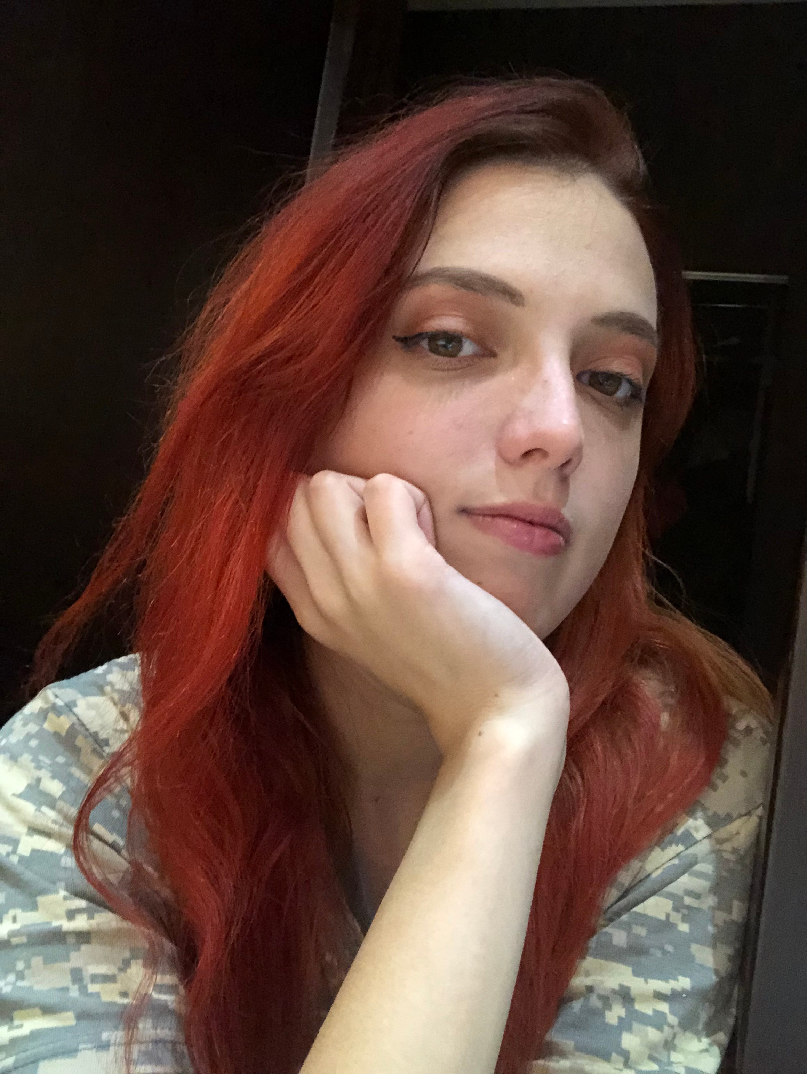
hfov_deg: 44.2
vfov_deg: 56.8
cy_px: 537
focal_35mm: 32
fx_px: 994
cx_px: 404
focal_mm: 2.87
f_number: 2.2
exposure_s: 1/25
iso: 640
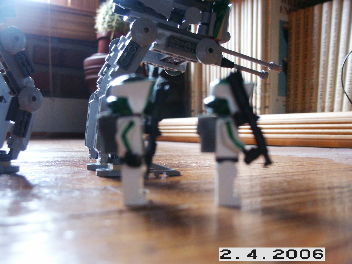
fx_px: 437
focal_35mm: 43
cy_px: 132
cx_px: 176
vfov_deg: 33.6
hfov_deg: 43.9
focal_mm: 8.89
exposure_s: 1/10
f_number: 3.6
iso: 200
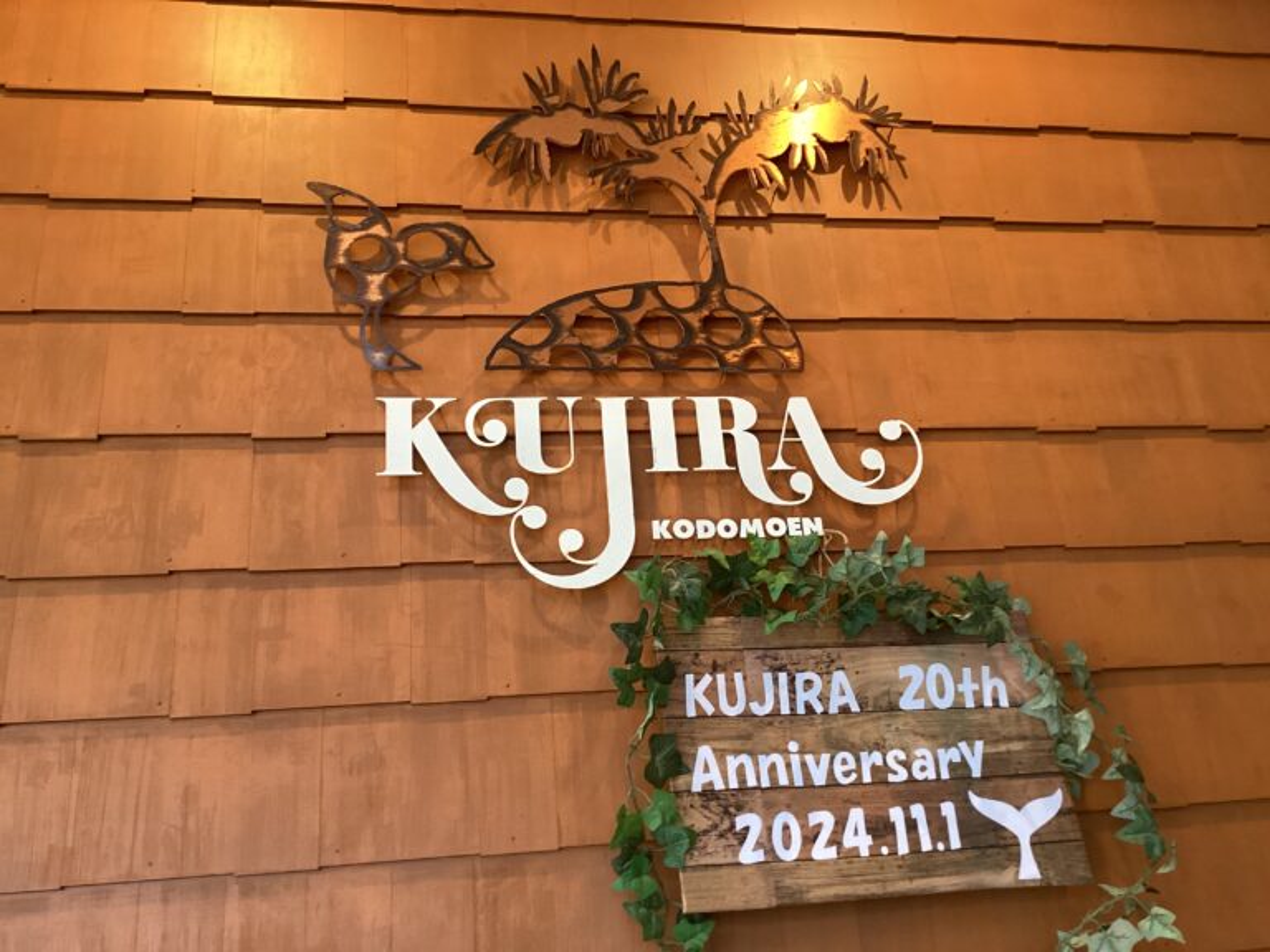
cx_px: 635
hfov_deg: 58.4
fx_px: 1137
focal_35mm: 31
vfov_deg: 45.4
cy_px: 476
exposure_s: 1/60
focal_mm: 3.3
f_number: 2.4
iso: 250
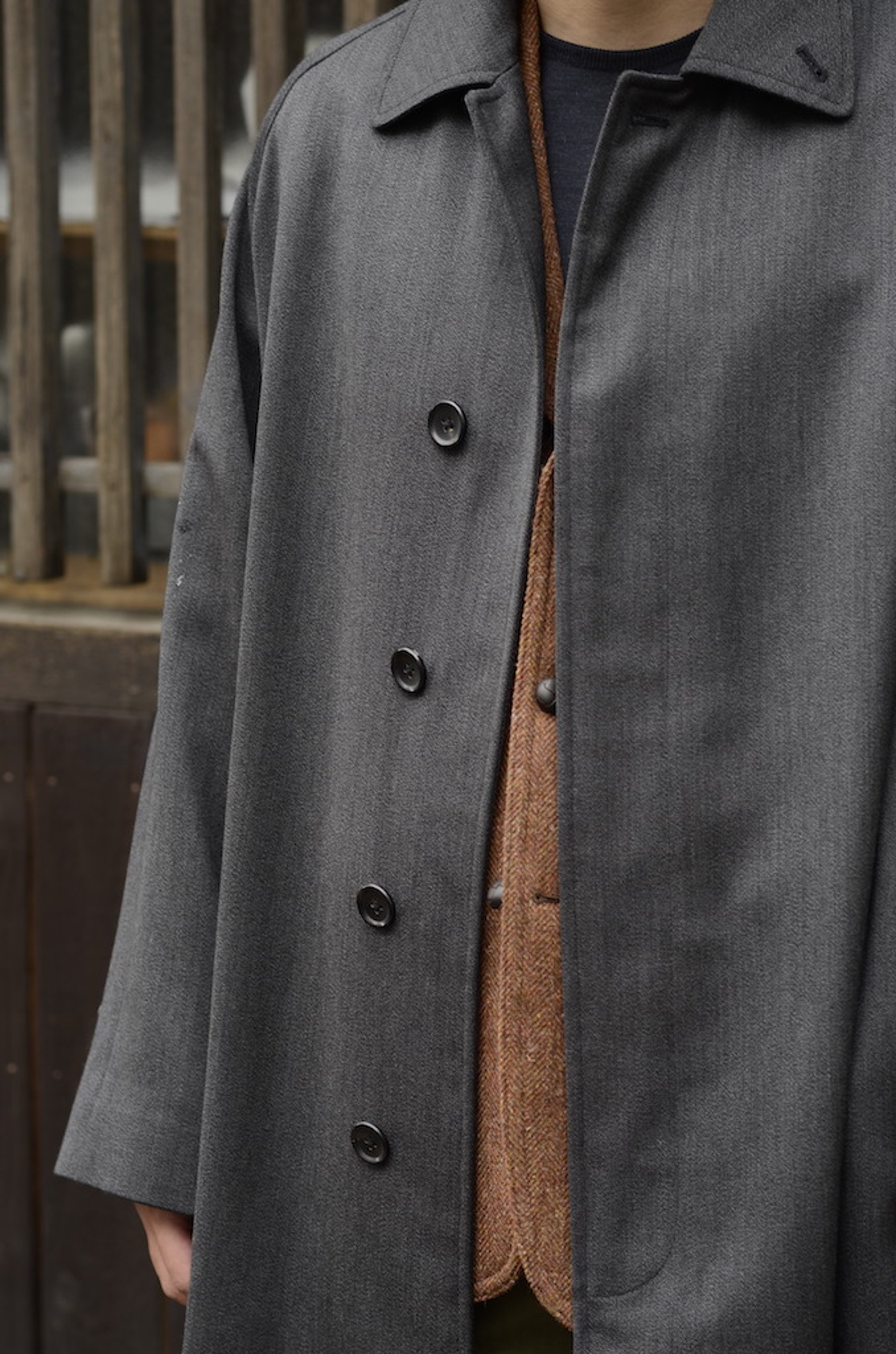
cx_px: 448
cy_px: 677
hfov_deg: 10.7
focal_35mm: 128
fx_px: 4782
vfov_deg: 16.1
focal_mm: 85
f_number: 1.8
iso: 200
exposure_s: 1/100
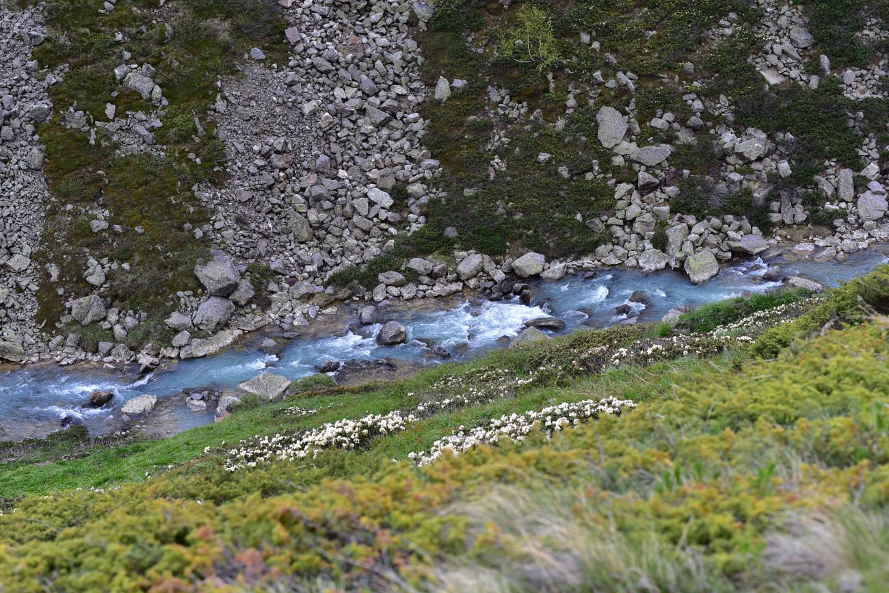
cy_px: 296
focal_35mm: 85
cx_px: 444
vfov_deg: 16.1
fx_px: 2099
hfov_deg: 23.9
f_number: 6.3
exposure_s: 1/250
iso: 400
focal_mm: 85
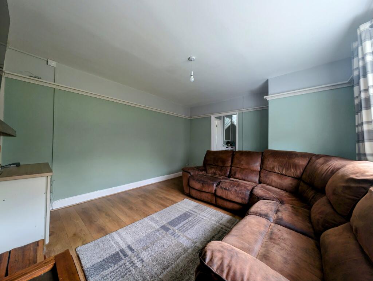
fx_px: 129
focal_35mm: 12
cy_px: 140
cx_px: 186
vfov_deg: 94.6
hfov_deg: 110.5
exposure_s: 1/15
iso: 135
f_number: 1.95
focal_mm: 2.23
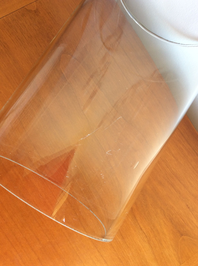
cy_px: 133
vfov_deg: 56.9
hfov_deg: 44.1
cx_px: 99
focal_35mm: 32
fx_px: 245
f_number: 2.4
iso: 32
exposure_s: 1/25
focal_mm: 3.3
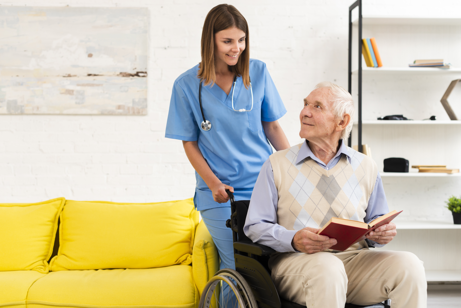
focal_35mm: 50
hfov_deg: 39.6
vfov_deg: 27.0
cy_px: 154
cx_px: 230
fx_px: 640
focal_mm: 50
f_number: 3.5
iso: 250
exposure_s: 1/160
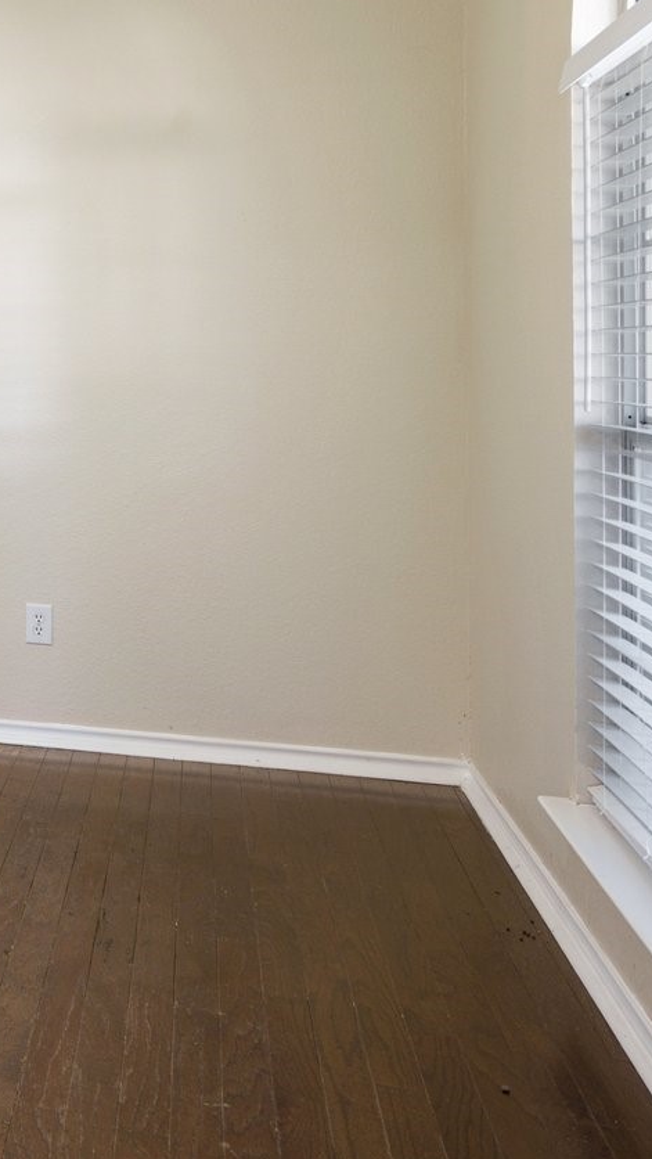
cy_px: 369
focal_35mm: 41
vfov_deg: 48.4
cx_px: -350
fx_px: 1260
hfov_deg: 23.0
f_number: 4
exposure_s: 1/5
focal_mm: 16
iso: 200
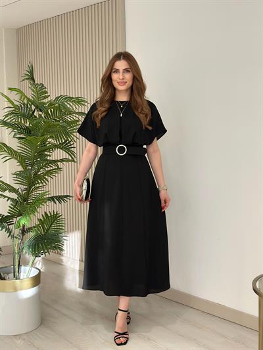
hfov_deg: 30.3
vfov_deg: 39.6
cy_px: 175
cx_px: 132
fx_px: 486
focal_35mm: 48
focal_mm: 6.86
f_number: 1.78
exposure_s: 1/233
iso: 80
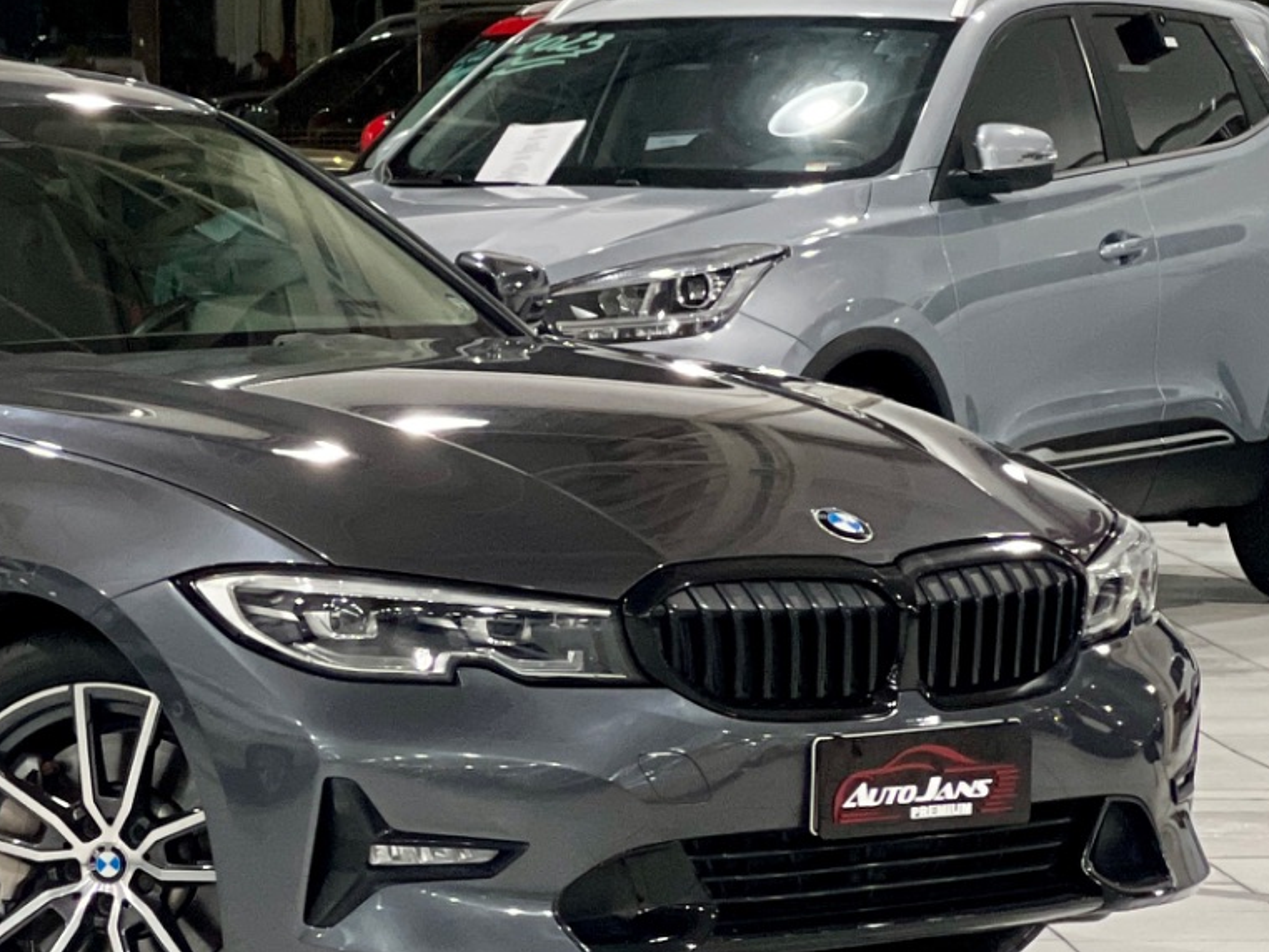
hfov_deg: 10.1
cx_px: -38
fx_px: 7114
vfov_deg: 7.7
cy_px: 273
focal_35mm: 194
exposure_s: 1/40
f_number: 2.8
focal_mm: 9
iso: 400
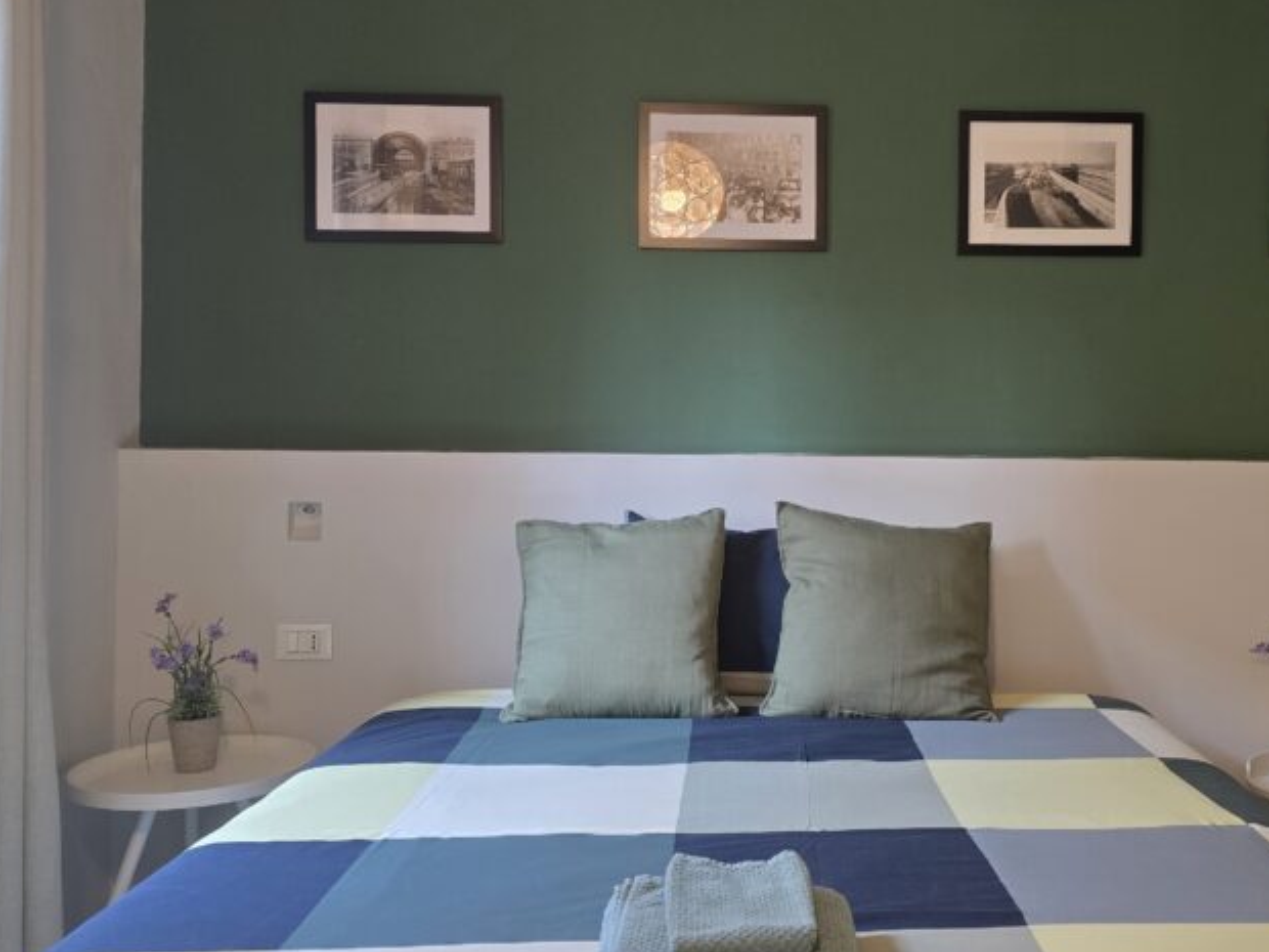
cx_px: 806
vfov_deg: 37.7
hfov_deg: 48.4
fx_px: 1393
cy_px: 416
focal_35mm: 38
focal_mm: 6.3
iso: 320
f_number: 1.7
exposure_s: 1/100
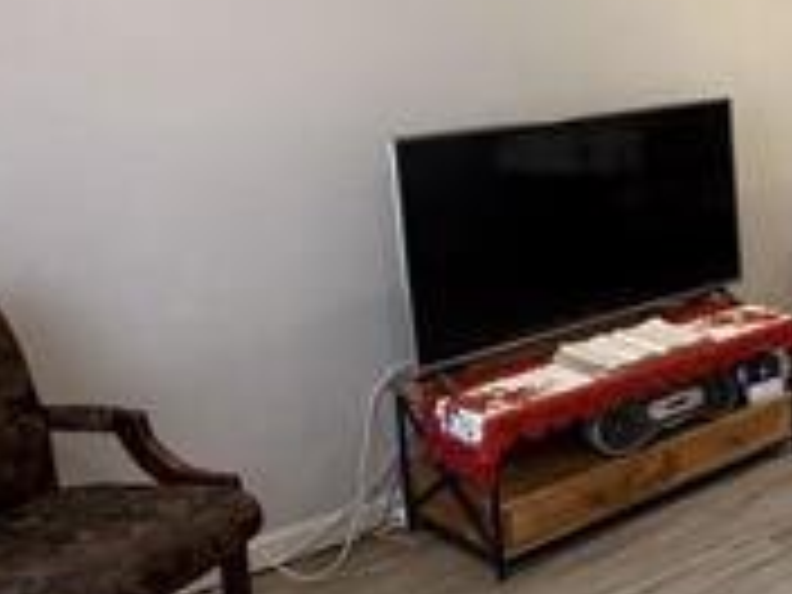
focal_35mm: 51
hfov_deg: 28.7
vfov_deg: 28.1
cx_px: 1094
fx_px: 1167
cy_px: 144
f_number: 2.2
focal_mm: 2.22
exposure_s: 1/120
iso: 320
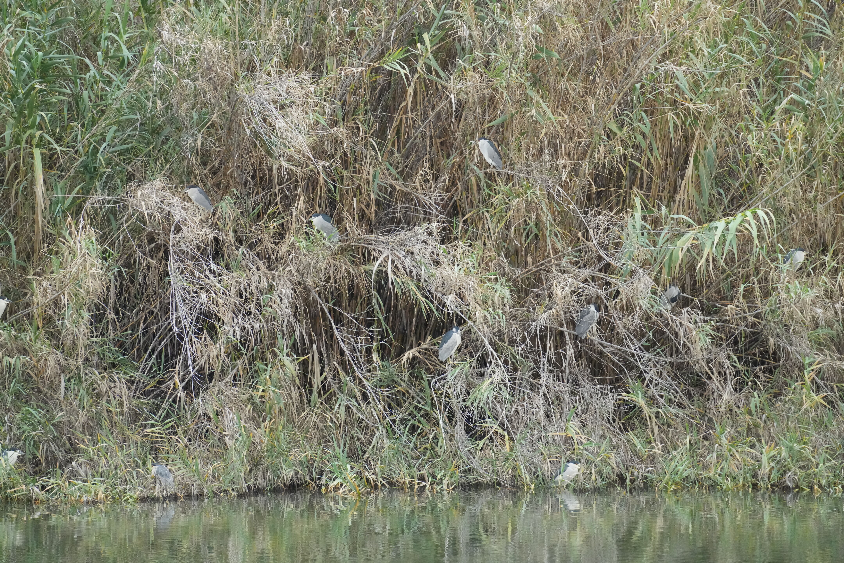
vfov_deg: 2.3
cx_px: 422
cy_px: 282
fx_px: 14066
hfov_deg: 3.4
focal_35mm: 600
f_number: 5.6
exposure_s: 1/2000
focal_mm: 600
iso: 8000
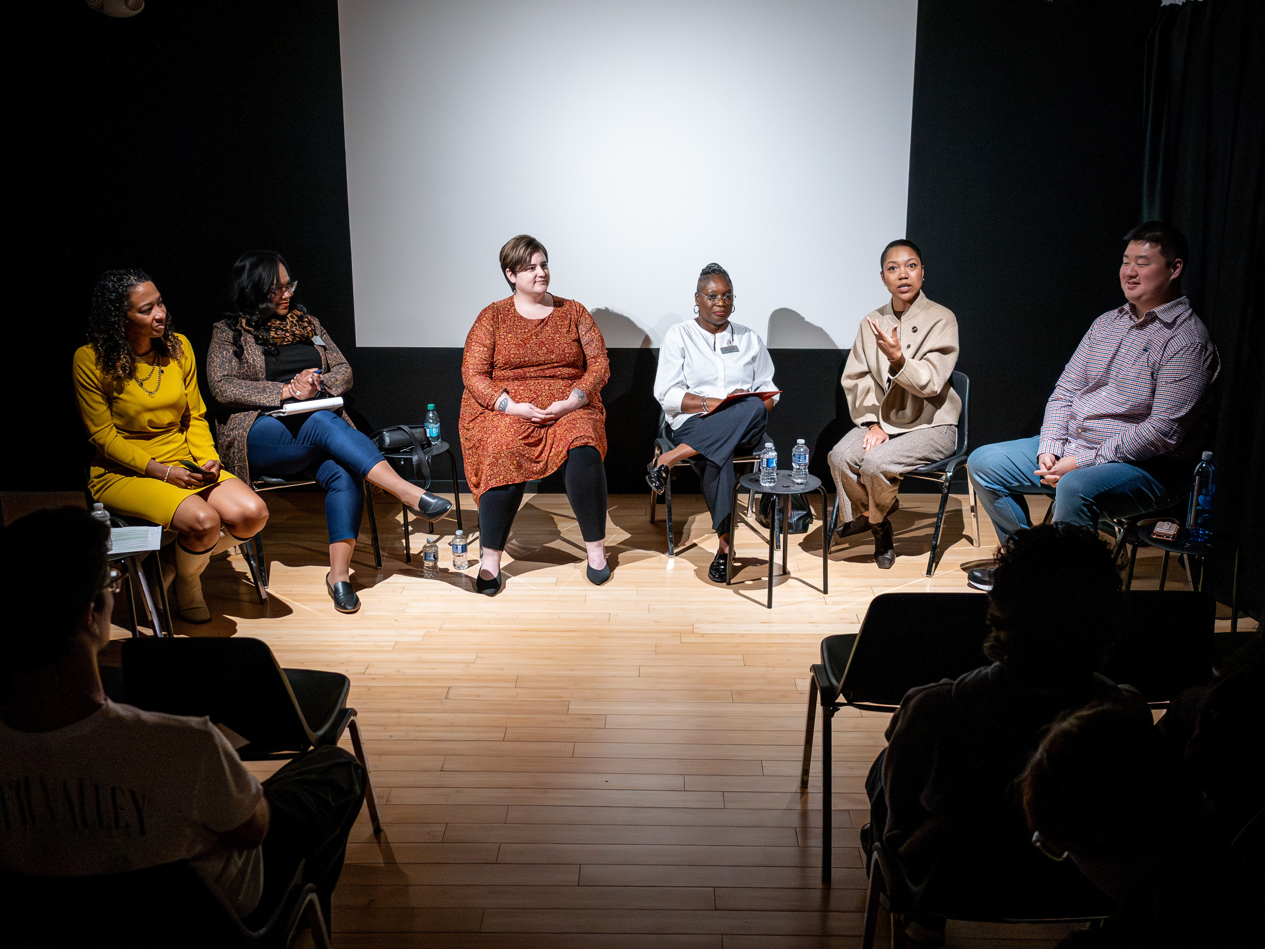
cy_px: 474
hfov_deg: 54.0
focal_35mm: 34
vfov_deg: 41.8
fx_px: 1242
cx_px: 632
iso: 8000
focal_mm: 17
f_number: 2.8
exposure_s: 1/250
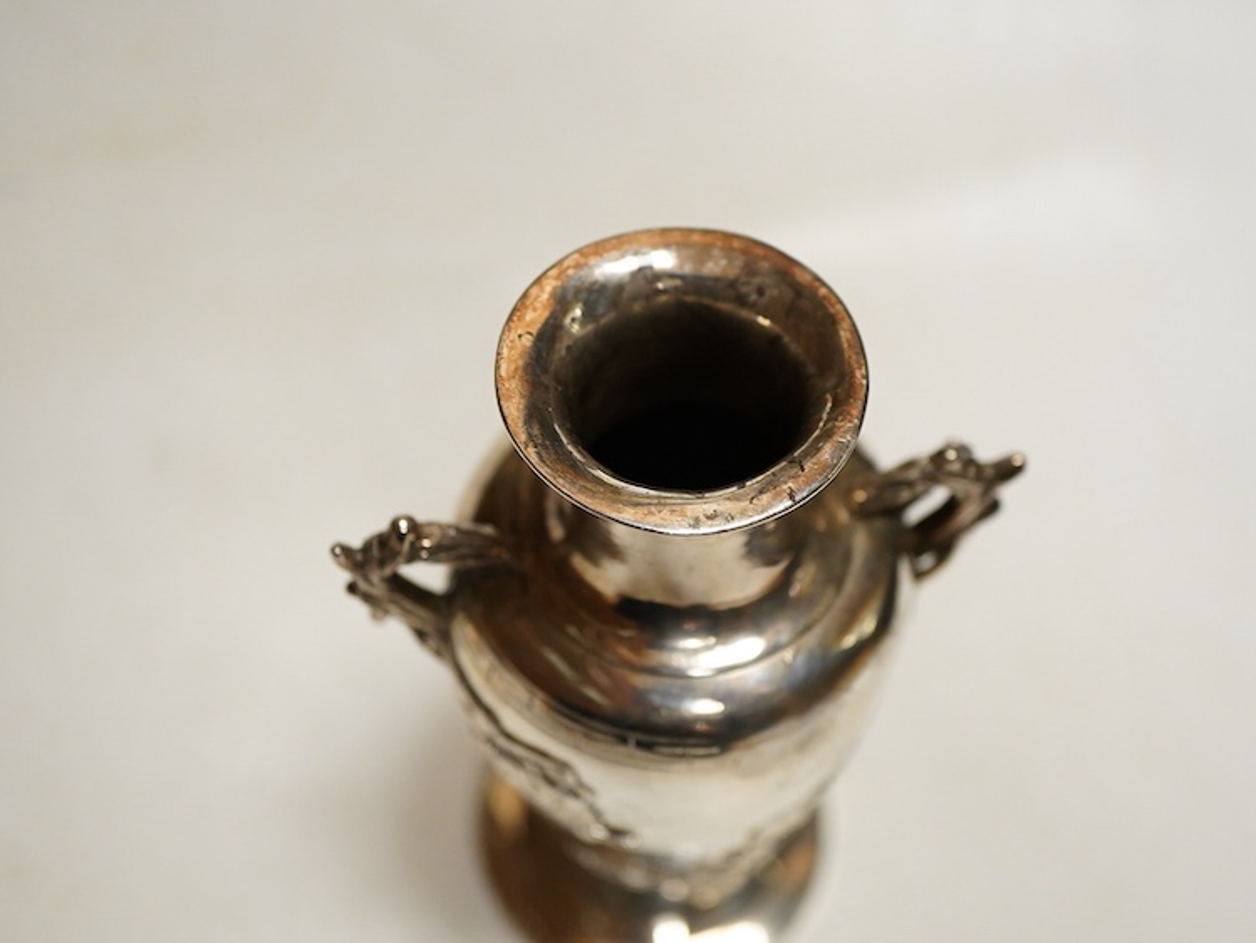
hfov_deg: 36.8
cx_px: 674
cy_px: 473
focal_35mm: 52
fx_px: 1887
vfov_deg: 28.0
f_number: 3.5
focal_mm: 30
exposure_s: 1/125
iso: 1250
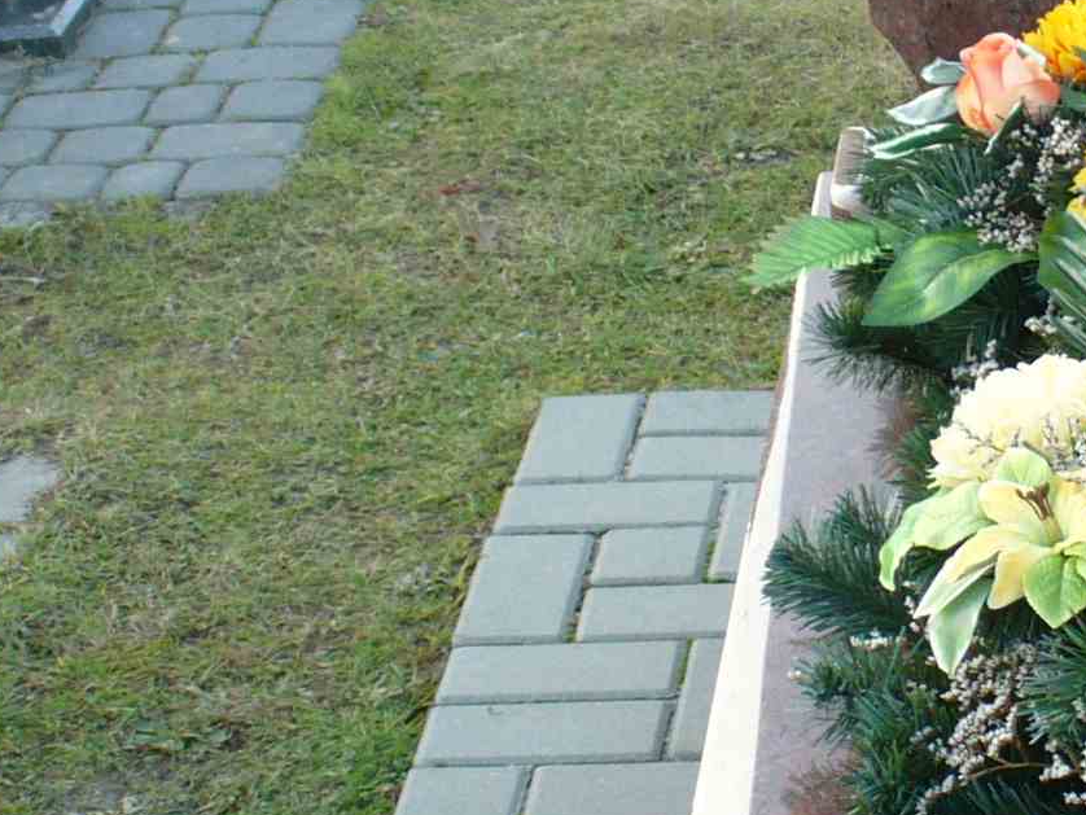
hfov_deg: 16.9
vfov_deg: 13.1
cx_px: 1164
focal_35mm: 113
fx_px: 3546
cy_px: 501
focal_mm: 6.1
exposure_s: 1/50
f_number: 2.8
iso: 80
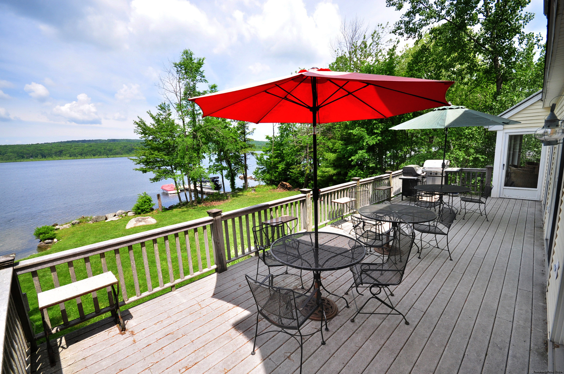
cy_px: 187
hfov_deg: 100.5
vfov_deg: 77.2
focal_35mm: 15
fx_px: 235
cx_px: 282
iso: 320
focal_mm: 10
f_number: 7.1
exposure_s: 1/500
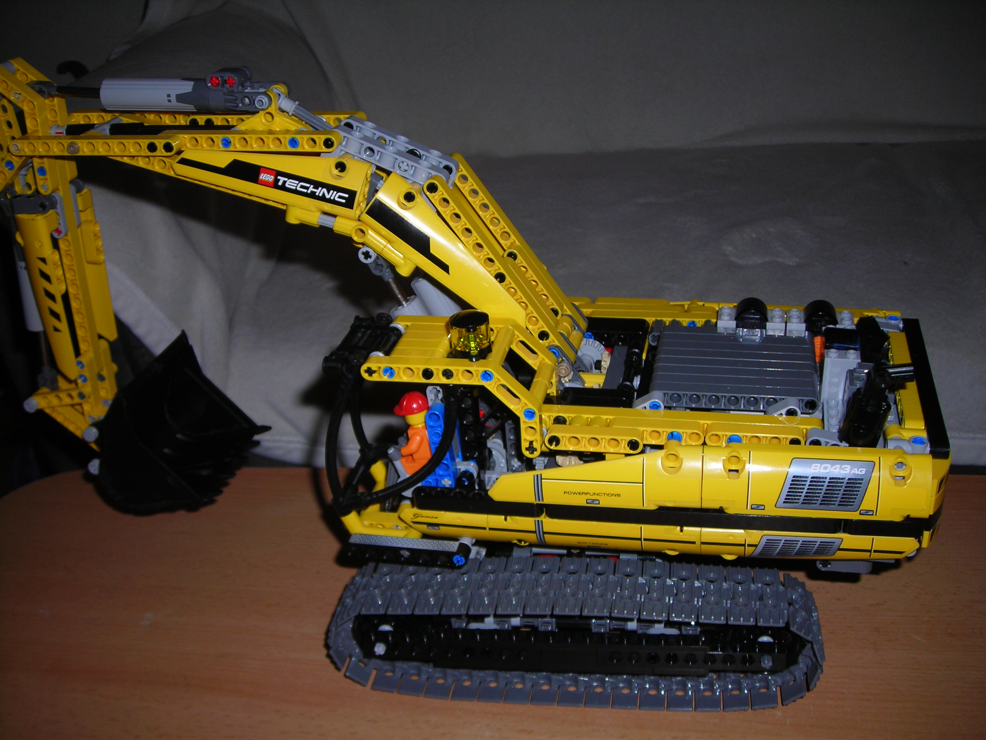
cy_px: 370
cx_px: 493
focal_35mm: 38
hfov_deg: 49.0
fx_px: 1082
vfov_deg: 37.7
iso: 50
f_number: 3.2
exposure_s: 1/60.1
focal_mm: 6.3
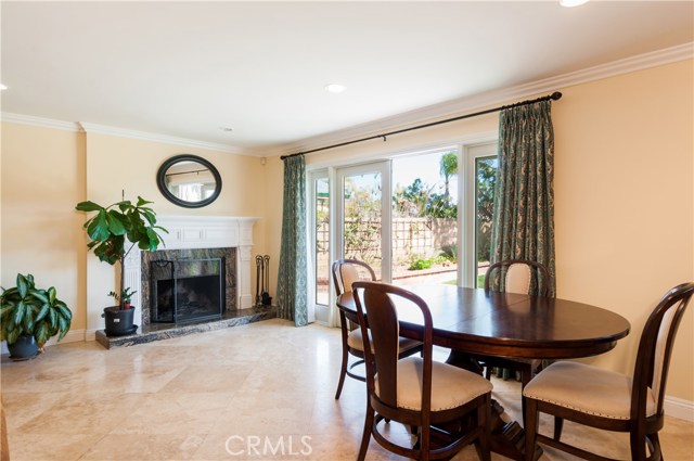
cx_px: 347
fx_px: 375
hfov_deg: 85.5
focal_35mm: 20
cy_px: 230
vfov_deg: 63.1
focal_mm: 13
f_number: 14
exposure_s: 1/5
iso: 200
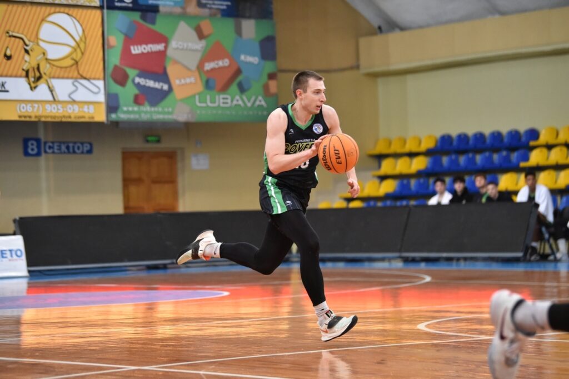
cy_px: 190
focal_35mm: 116
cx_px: 284
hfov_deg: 17.6
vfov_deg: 11.8
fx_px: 1833
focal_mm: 116
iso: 5000
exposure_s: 1/1000
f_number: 3.2
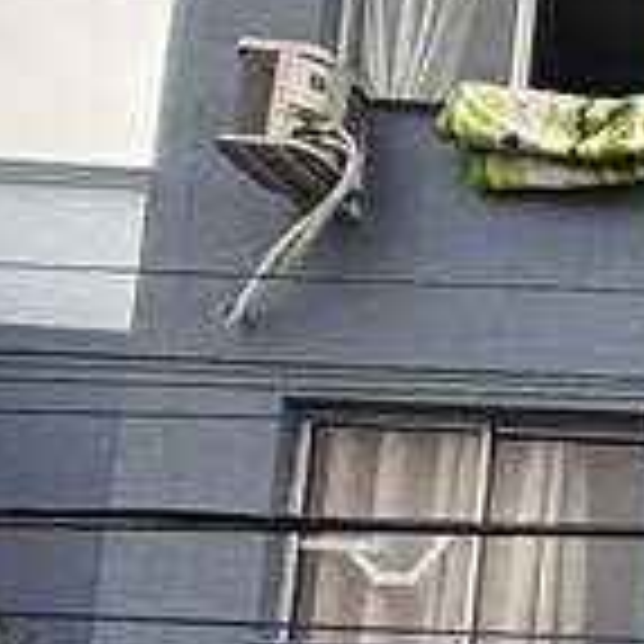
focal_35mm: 125
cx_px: 2648
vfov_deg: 12.0
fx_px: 2631
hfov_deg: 7.9
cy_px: 1392
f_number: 2.2
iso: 50
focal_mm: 2.22
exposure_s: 1/227
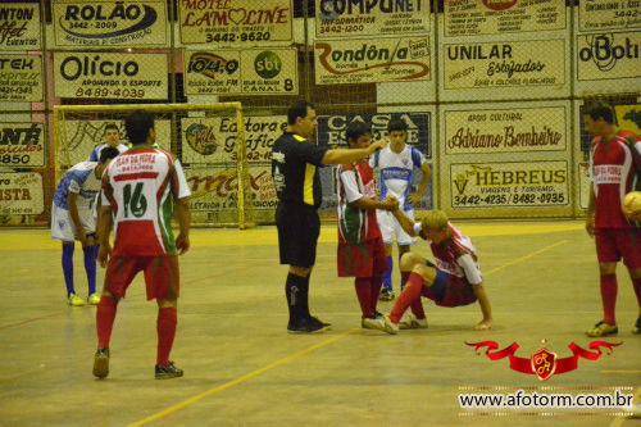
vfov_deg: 9.1
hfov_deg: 13.7
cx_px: 320
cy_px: 214
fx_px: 2670
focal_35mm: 150
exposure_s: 1/100
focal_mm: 100
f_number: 5.6
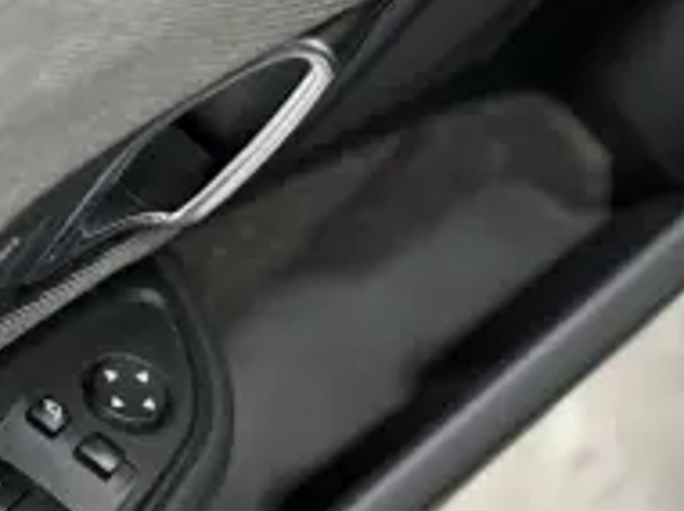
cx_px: 68
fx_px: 1796
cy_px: 471
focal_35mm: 91
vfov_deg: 16.0
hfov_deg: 21.1
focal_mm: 6.76
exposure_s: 1/60
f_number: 1.78
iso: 125
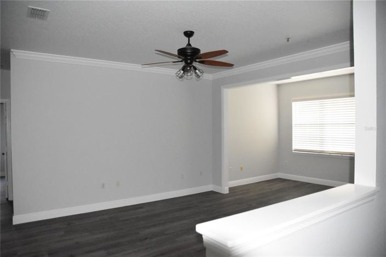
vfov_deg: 53.1
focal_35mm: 24
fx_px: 257
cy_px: 128
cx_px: 193
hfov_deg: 73.8
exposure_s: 1/60
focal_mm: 16
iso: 6400
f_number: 3.5
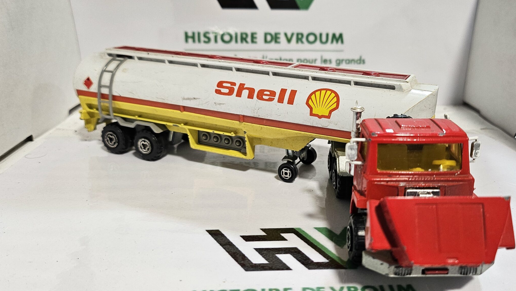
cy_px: 137
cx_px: 296
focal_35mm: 33
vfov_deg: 35.6
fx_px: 452
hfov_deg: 59.2
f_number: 1.8
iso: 125
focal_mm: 5
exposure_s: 1/100
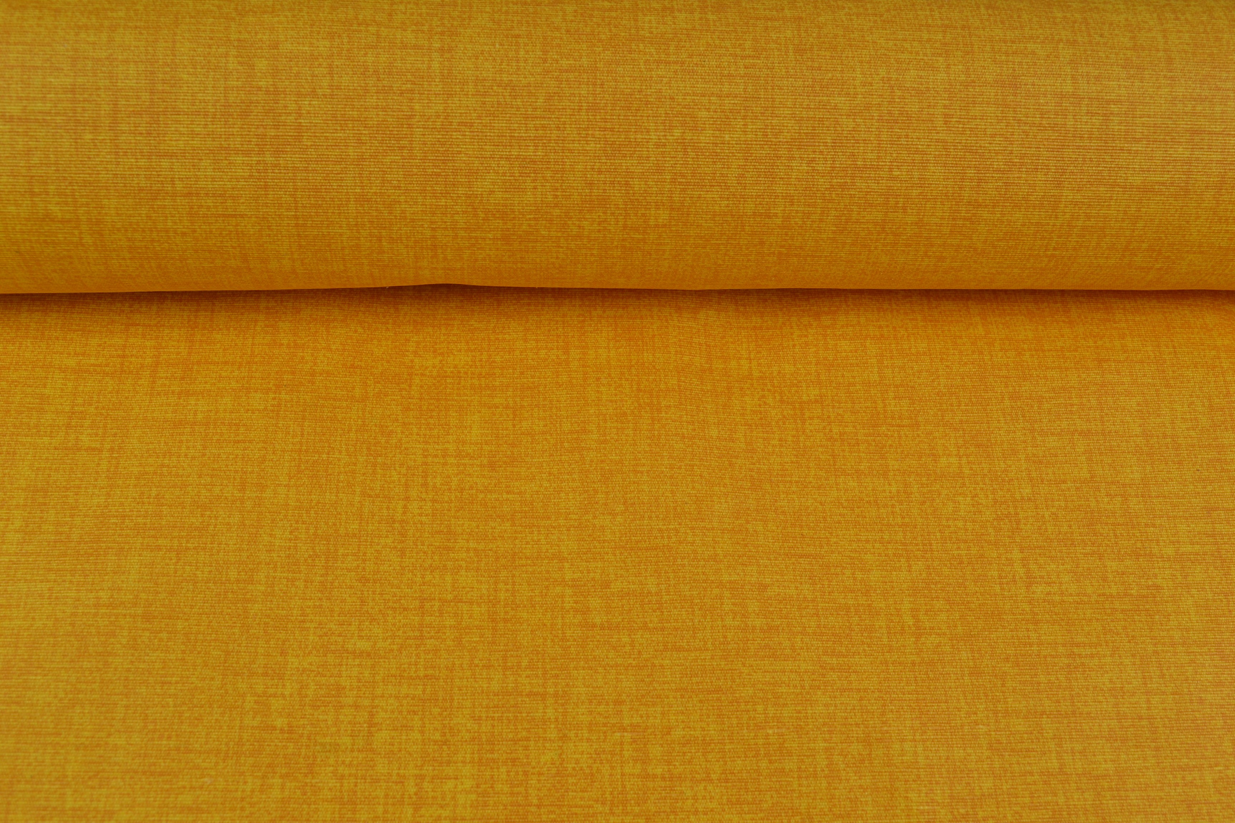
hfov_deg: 49.6
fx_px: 1338
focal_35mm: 39
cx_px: 618
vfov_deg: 34.2
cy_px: 412
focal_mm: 26
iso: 100
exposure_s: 1/13
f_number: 9
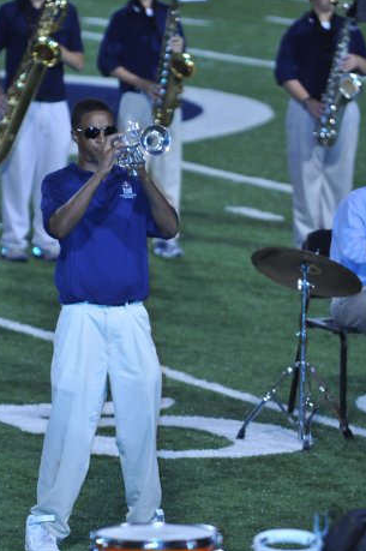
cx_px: 136
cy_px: 319
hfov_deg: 3.5
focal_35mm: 392
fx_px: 5991
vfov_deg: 5.3
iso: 1600
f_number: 2.8
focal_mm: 200
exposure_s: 1/250
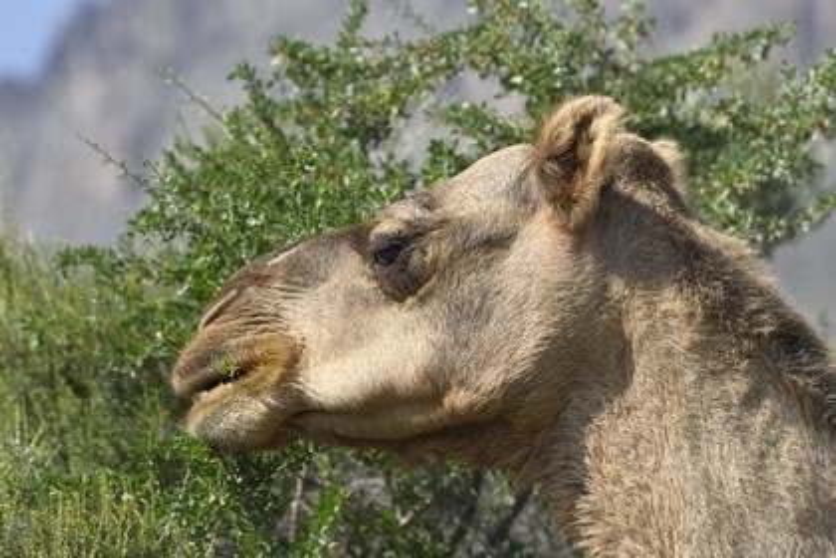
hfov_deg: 12.8
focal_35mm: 160
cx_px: 418
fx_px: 3715
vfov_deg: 8.6
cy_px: 279
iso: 200
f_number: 5.6
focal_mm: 160
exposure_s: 1/800
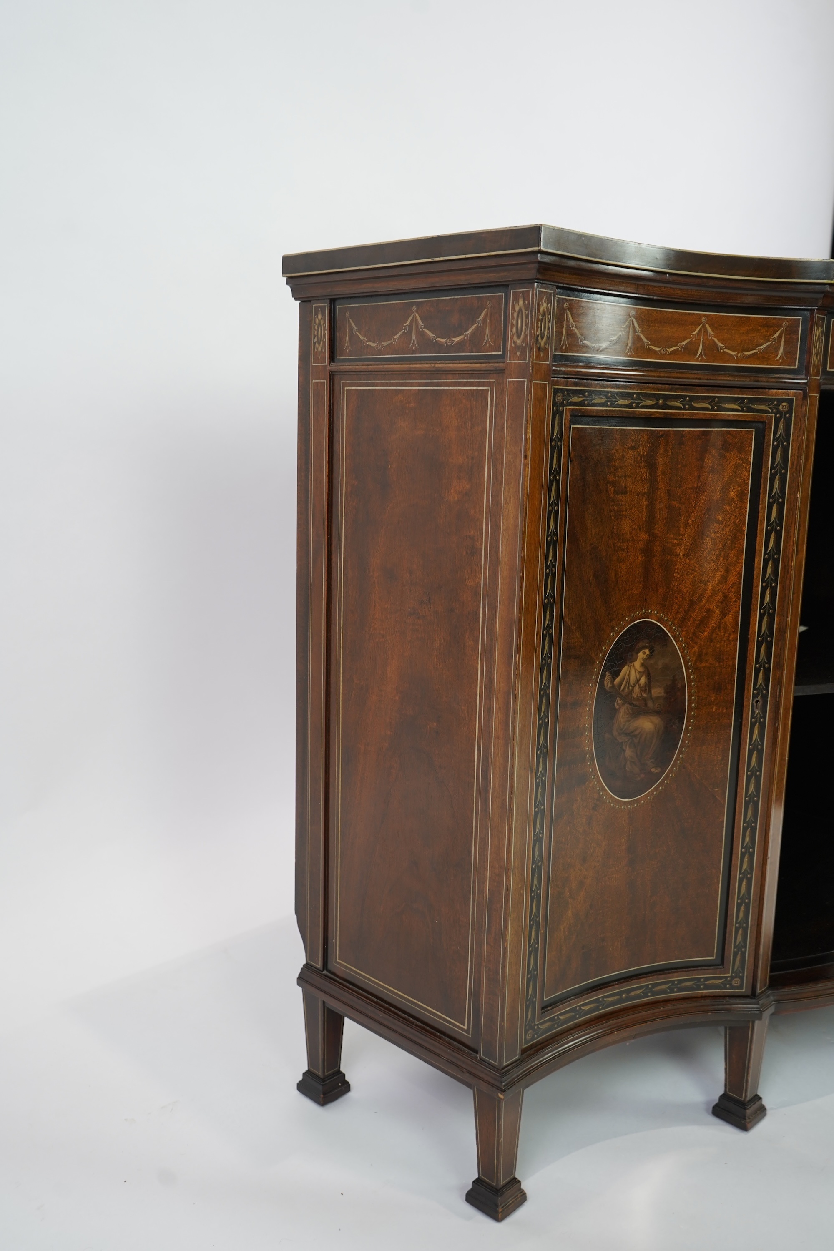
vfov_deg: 60.3
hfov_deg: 42.3
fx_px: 1077
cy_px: 626
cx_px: 417
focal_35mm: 31
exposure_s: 1/60
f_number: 5
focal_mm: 31
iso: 500
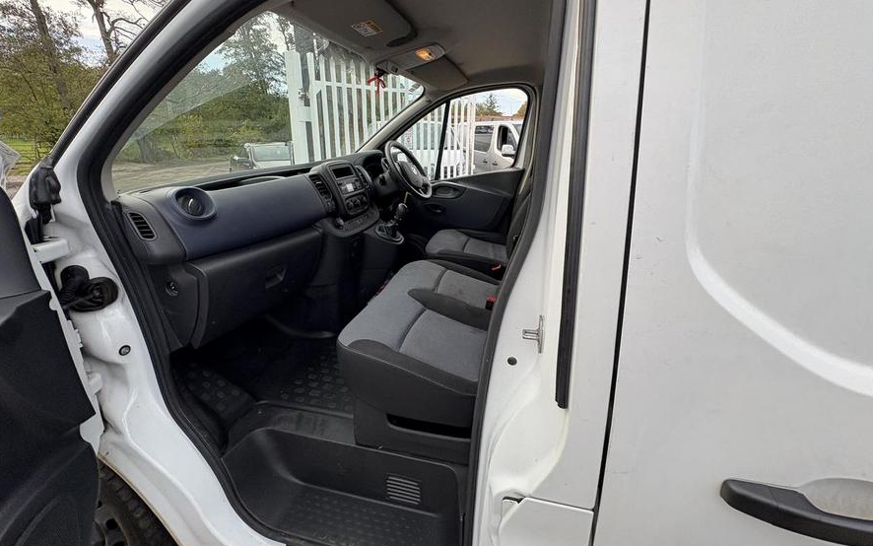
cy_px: 229
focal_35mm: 15
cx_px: 438
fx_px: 357
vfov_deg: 74.3
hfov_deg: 101.5
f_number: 2.2
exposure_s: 1/190
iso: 40
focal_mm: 2.22
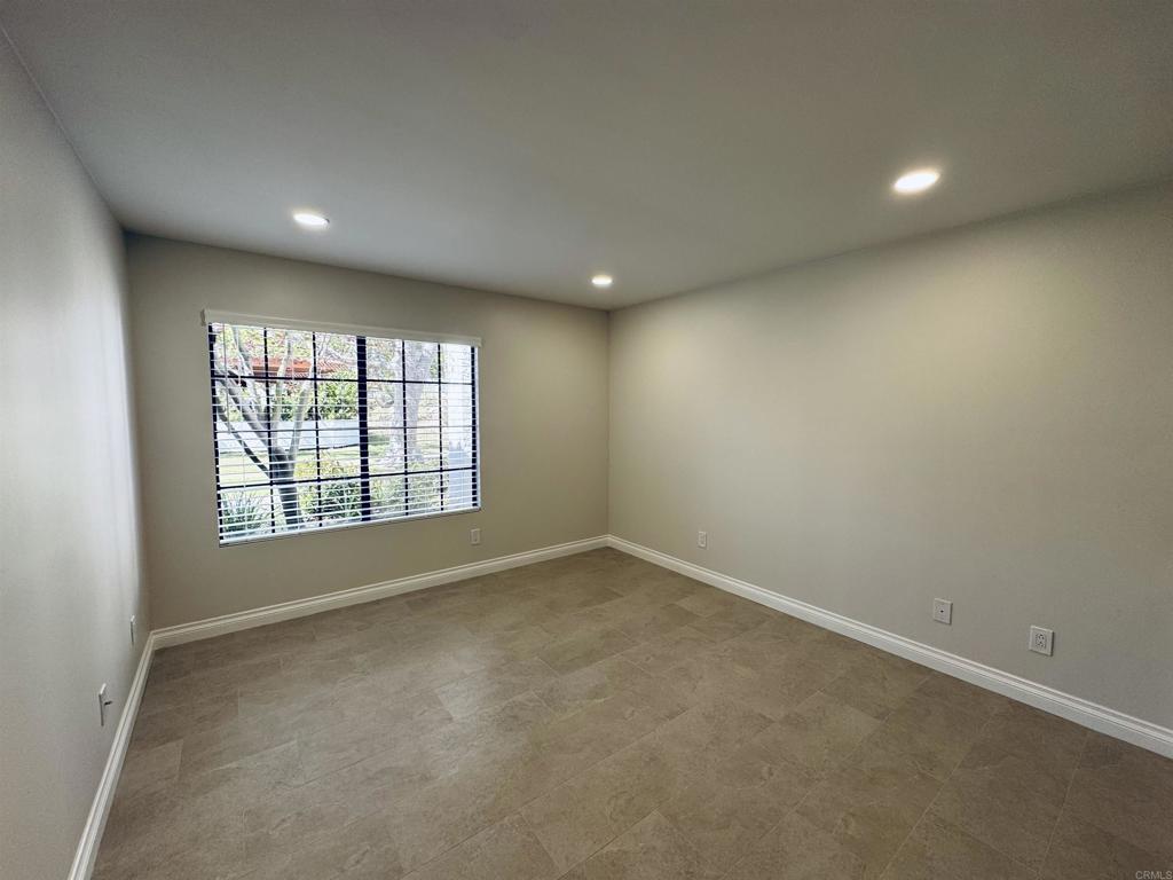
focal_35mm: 14
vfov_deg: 85.7
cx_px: 586
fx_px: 474
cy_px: 440
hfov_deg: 102.1
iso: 50
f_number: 2.2
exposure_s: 1/99
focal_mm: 2.22
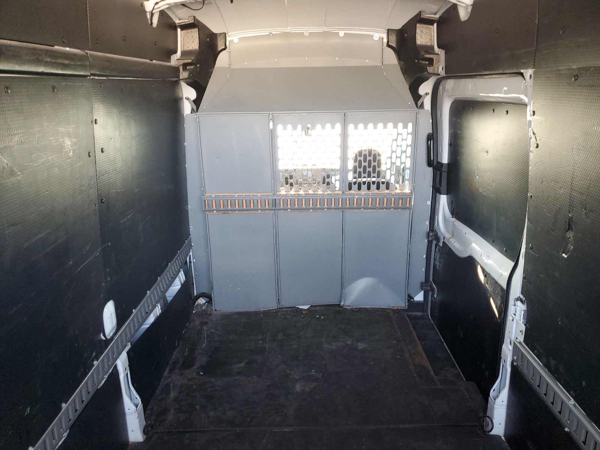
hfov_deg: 67.3
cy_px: 225
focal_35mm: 26
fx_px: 451
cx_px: 300
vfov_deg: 53.1
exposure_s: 1/60.2
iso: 158
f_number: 1.5
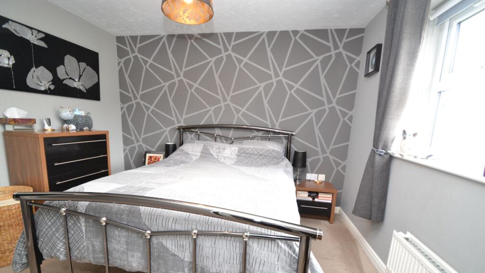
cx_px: 239
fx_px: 206
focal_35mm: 16
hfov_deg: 99.4
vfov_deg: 66.6
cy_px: 160
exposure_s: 1/60
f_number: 3.5
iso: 720
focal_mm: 10
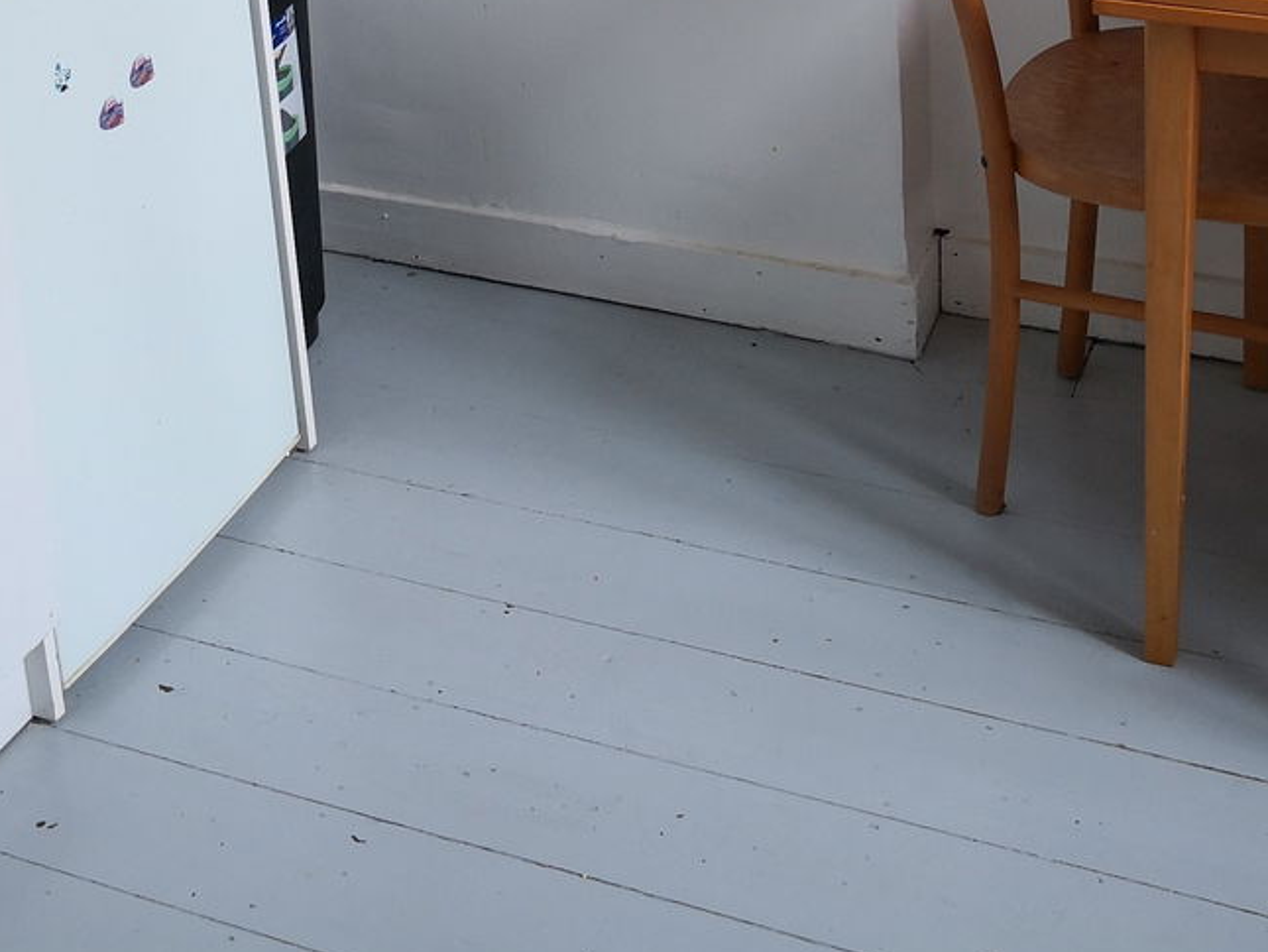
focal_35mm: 67
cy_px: -185
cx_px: 454
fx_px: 2455
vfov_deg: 20.5
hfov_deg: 28.8
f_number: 1.6
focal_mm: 3.95
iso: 80
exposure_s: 1/100
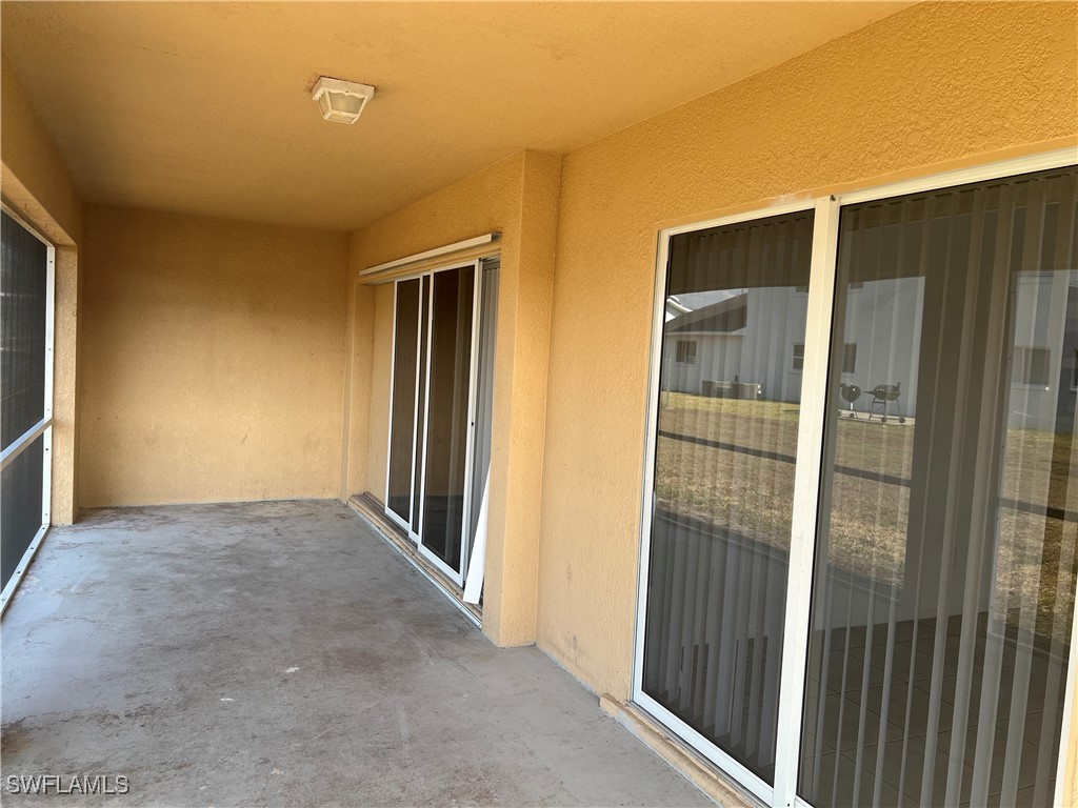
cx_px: 539
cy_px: 404
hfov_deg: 67.3
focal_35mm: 26
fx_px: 810
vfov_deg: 53.1
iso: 50
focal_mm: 5.7
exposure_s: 1/394
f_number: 1.5
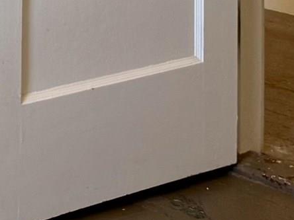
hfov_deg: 11.7
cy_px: -396
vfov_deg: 7.9
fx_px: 1410
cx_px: -58
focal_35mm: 166
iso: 125
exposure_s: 1/121
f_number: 1.78
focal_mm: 6.76
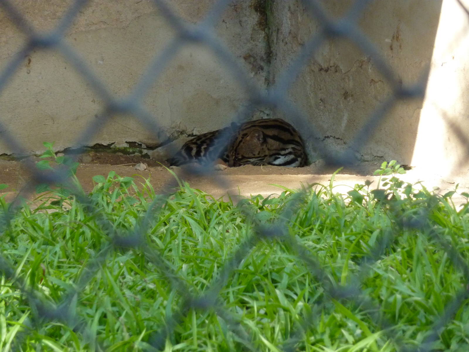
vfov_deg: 5.0
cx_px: 234
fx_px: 4065
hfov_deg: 6.6
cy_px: 176
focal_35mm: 300
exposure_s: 1/125
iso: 320
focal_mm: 49.2
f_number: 4.9
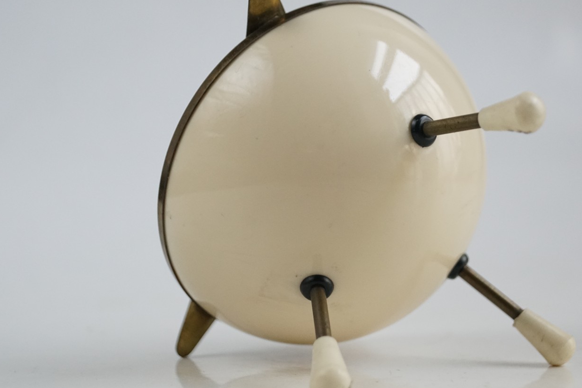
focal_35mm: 91
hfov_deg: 22.3
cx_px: 348
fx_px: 1471
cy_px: 193
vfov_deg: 15.0
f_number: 5.6
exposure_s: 1/80
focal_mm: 50
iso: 1600
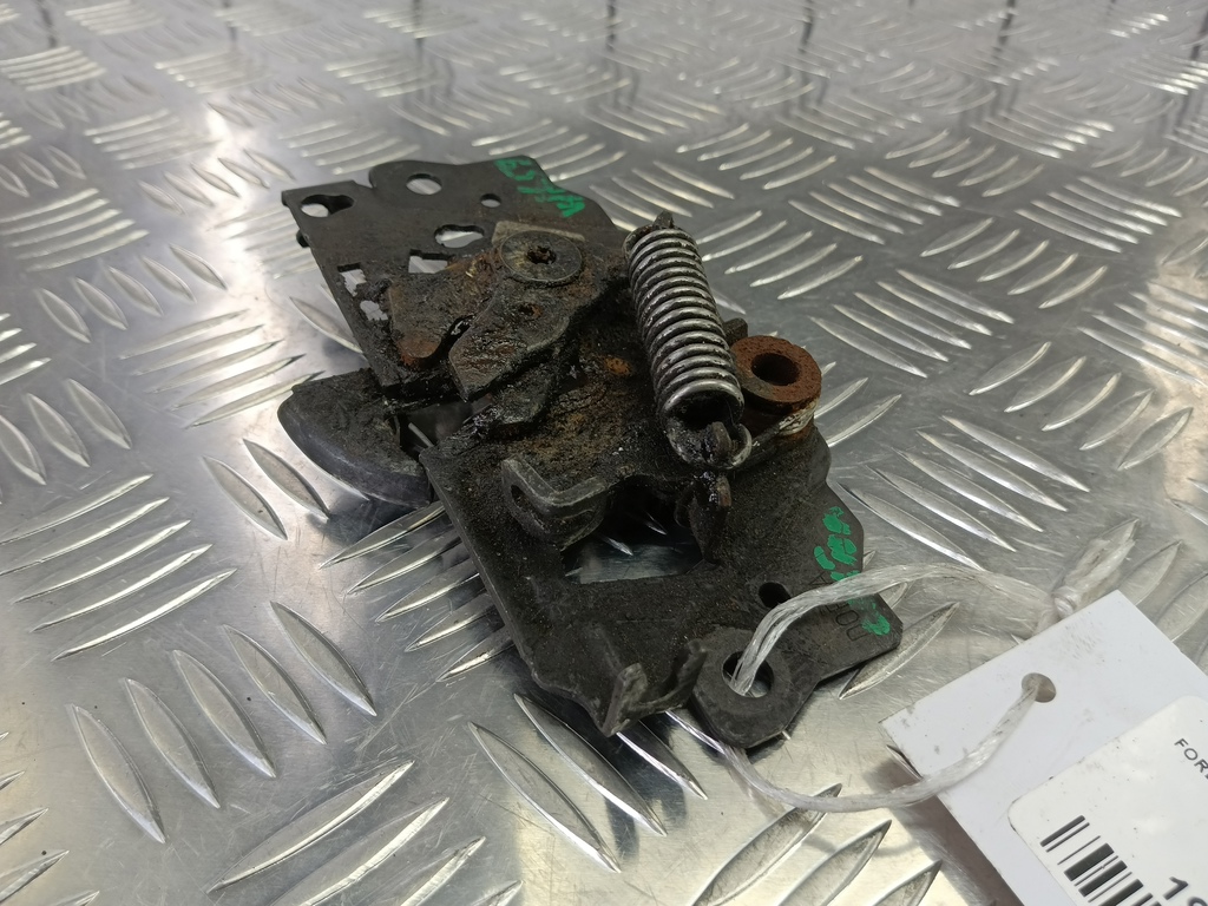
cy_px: 453
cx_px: 604
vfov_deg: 58.9
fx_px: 803
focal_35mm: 23
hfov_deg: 73.9
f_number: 1.6
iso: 130
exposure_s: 1/50
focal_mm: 4.11
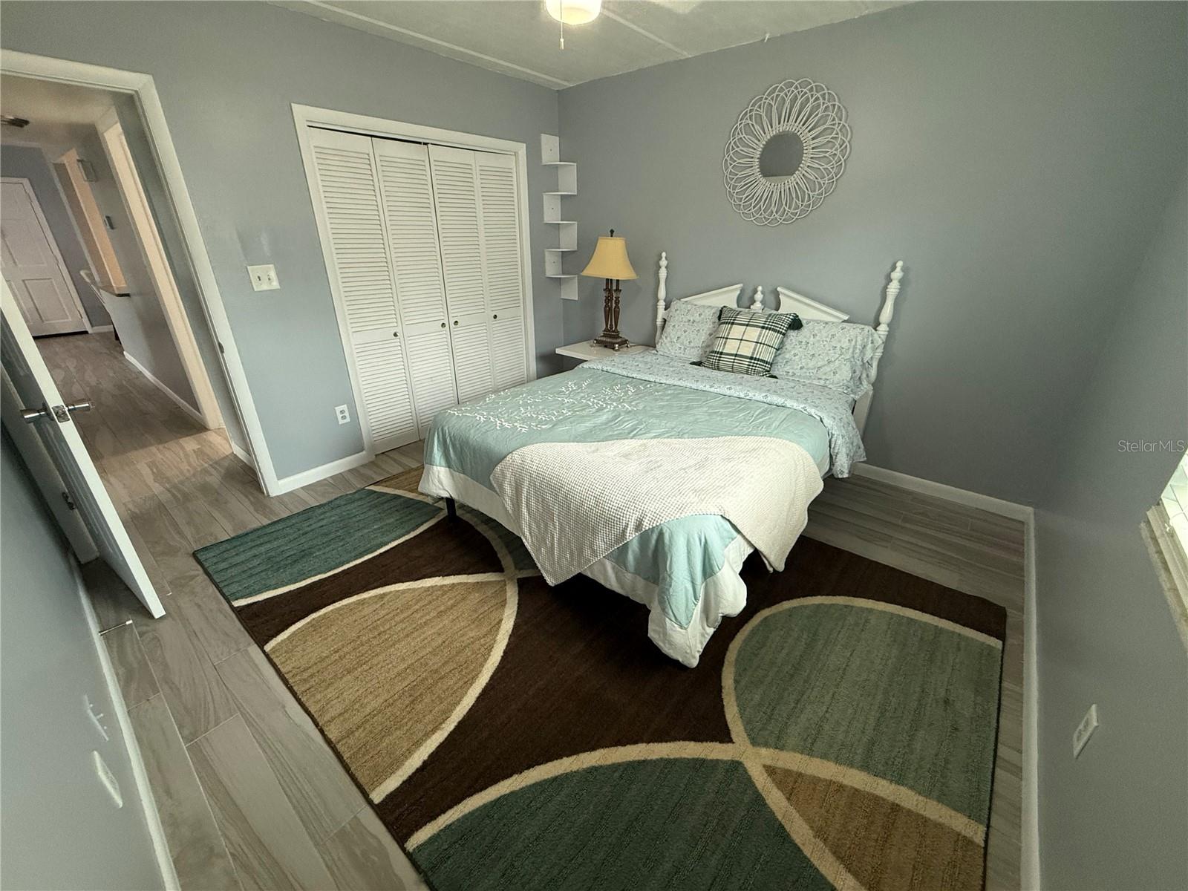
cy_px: 446
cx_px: 594
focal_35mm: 14
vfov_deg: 85.7
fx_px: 480
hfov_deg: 102.1
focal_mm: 2.22
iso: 320
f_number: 2.2
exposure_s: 1/120
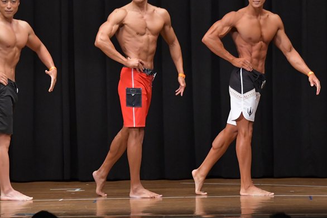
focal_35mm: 267
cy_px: 97
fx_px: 2424
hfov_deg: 7.7
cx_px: 145
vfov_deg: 5.1
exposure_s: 1/400
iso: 6400
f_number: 5.6
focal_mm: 135
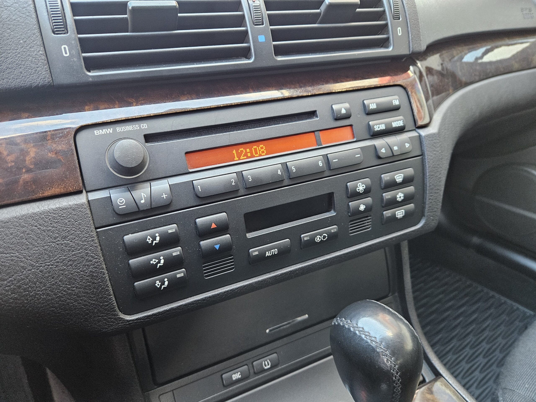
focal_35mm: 23
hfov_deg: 73.9
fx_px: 356
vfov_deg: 58.9
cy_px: 201
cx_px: 268
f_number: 1.8
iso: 640
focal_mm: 5.4
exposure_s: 1/100
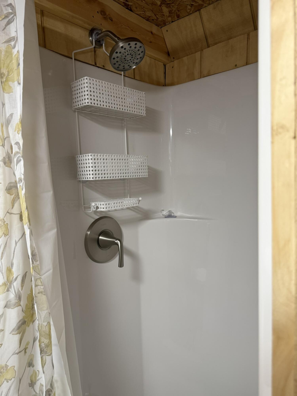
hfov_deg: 56.8
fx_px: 275
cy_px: 198
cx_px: 148
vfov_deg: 71.6
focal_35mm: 24
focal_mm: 6.76
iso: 200
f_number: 1.78
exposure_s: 1/60
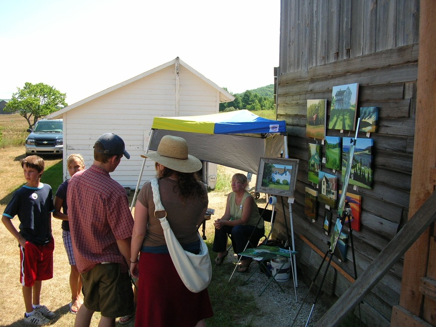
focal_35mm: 35
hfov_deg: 52.6
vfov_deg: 40.7
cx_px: 218
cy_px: 164
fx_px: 441
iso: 50
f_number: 2.8
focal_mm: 5.8
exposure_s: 1/414
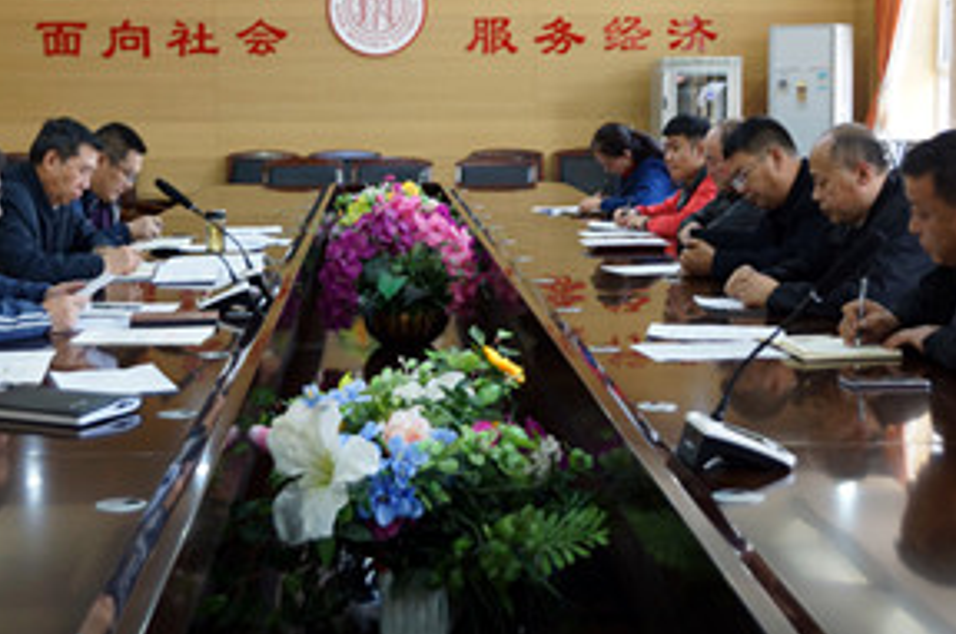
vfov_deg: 22.9
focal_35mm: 59
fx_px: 1564
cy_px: 237
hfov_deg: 33.9
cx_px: 393
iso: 400
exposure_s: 1/20
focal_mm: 26
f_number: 4
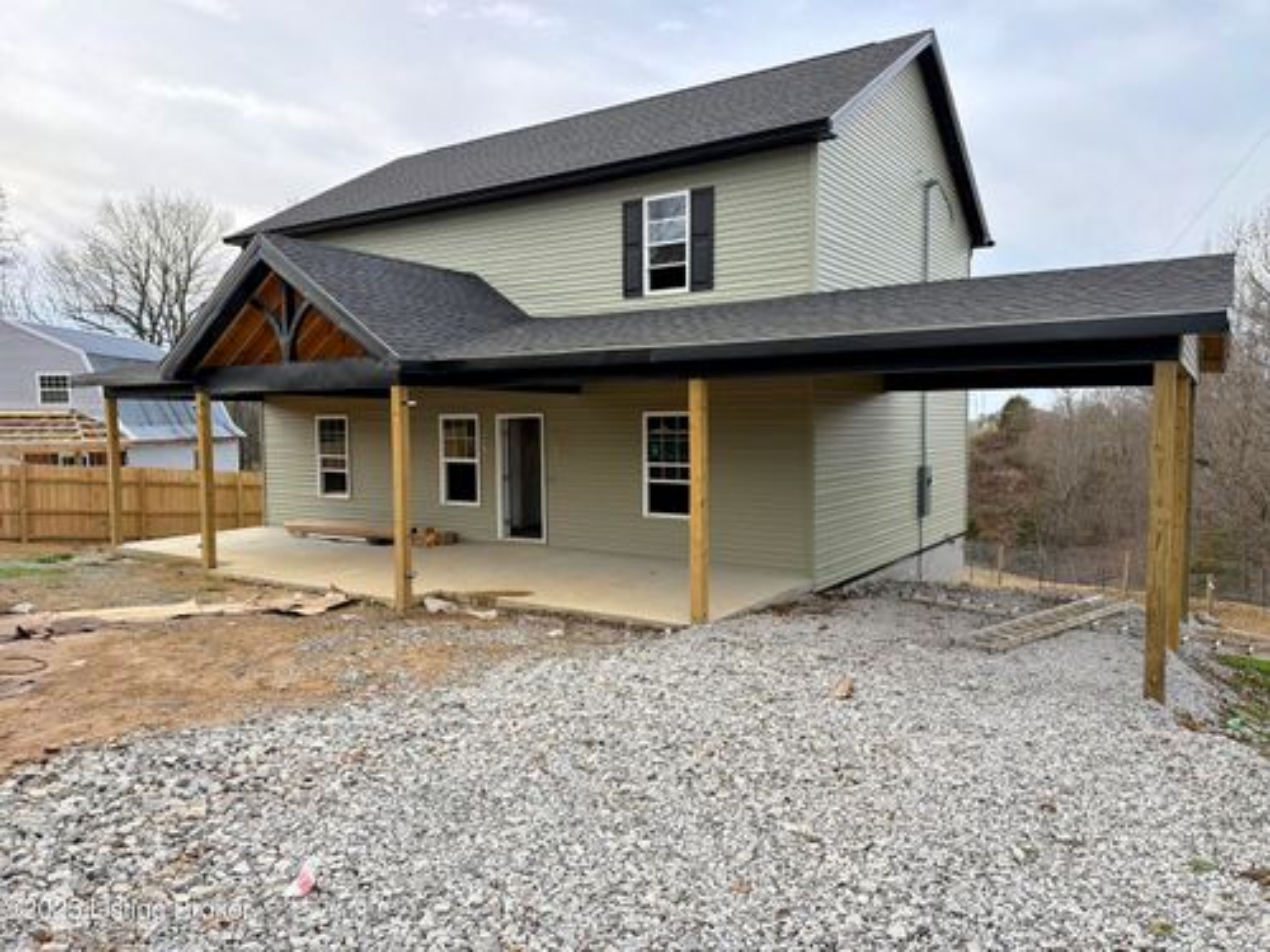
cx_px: 635
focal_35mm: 24
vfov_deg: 56.8
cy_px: 476
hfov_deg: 71.6
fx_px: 881
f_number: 1.78
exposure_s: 1/2907
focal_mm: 6.76
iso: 100
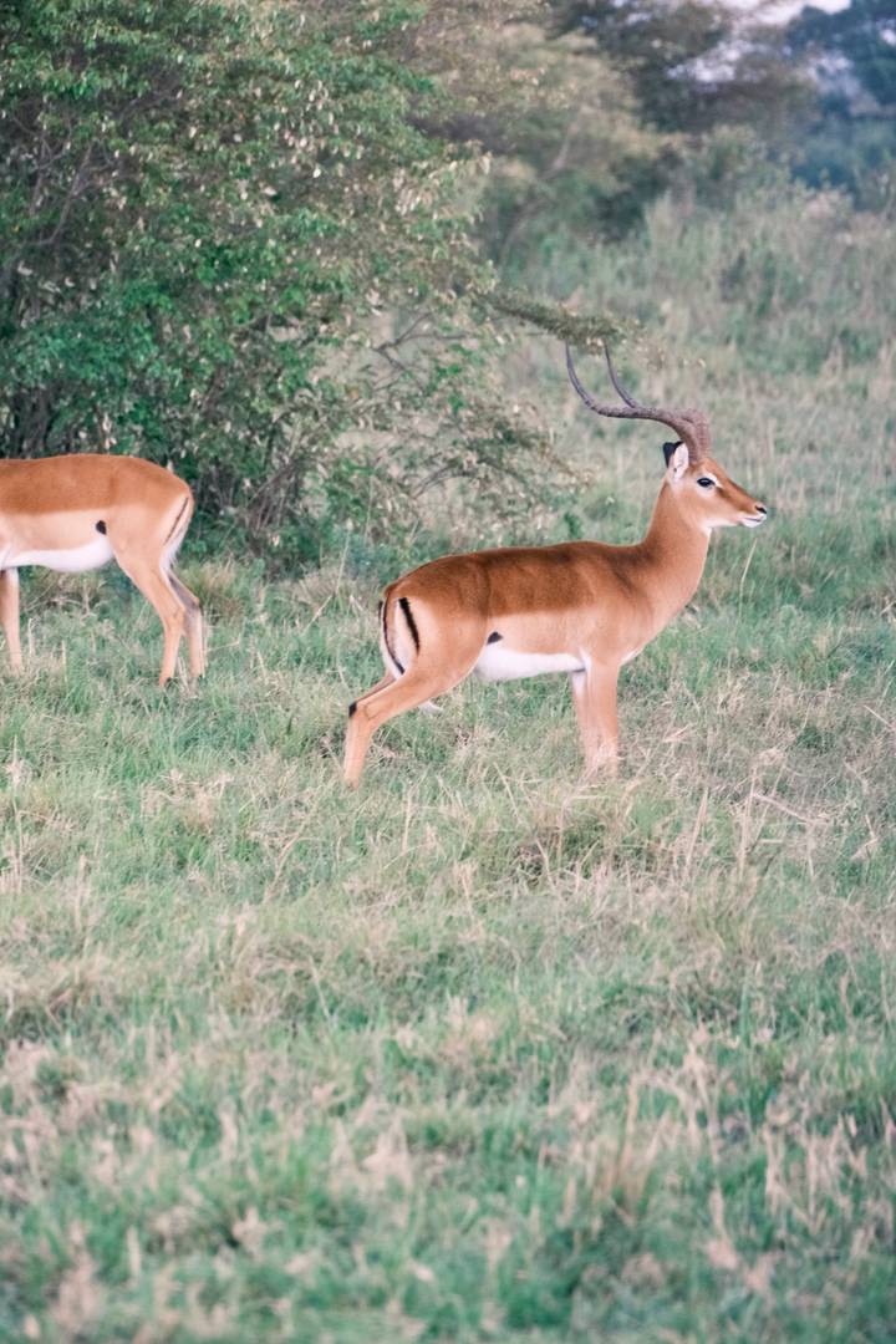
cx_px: 448
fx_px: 11124
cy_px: 672
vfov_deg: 6.9
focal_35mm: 298
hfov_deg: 4.6
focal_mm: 198.9
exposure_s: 1/160
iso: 1600
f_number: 5.6
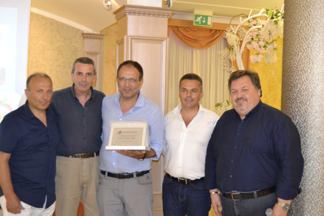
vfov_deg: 25.8
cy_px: 108
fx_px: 472
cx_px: 162
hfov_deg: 37.9
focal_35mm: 52
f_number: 4.5
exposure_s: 1/60
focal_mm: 35
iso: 3200
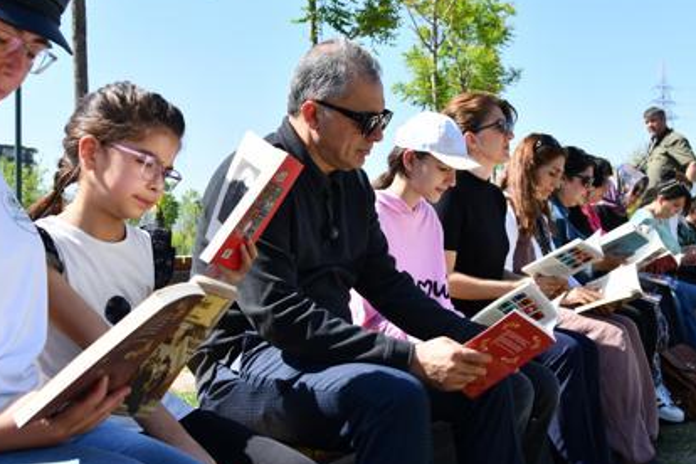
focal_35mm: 46
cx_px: 359
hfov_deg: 42.7
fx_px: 889
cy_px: 187
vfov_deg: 29.2
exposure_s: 1/400
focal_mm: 31
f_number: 6.3
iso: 200
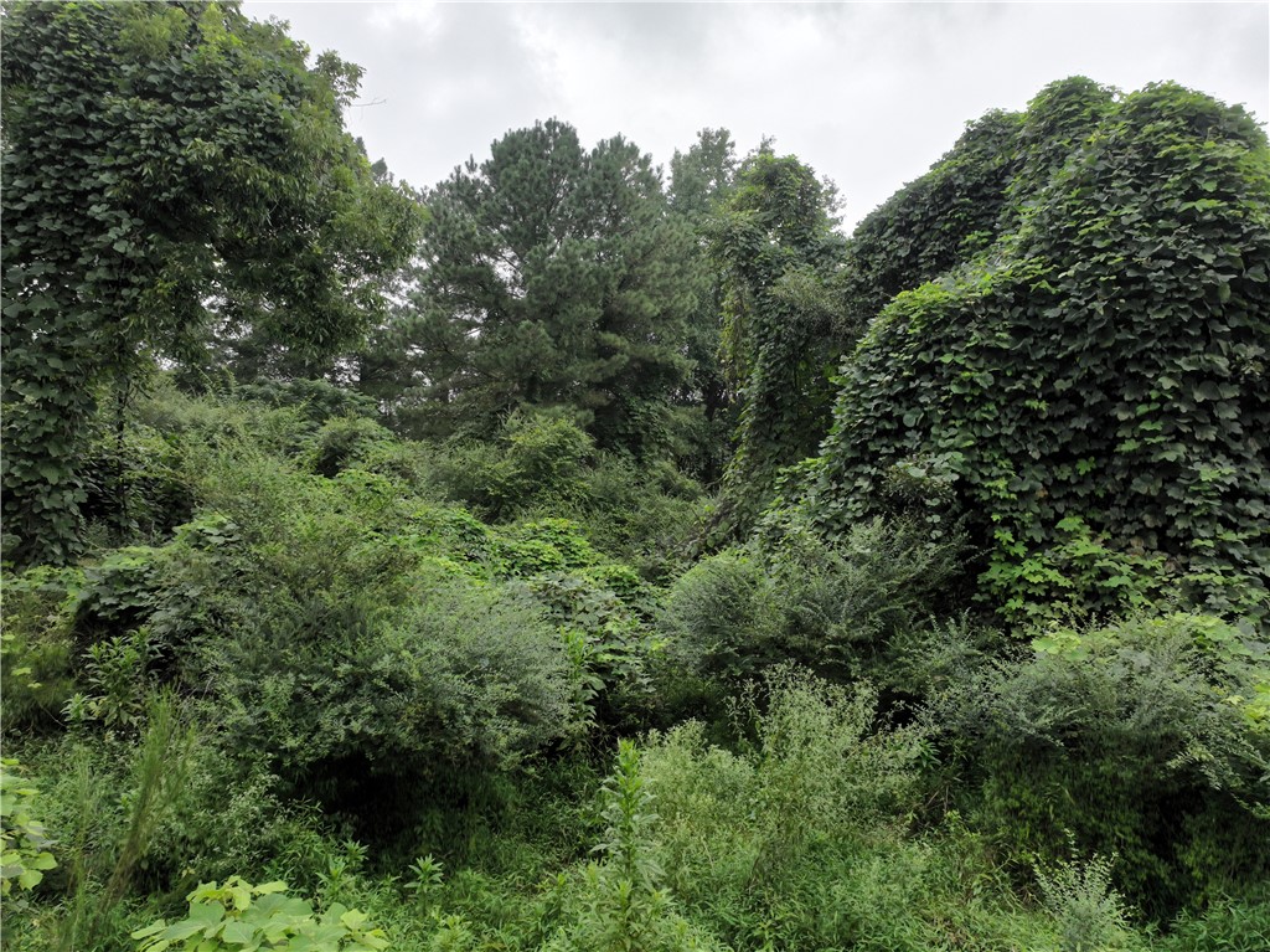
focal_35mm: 24
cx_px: 635
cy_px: 476
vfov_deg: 56.8
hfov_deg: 71.6
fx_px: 880
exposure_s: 1/80
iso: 320
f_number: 2.8
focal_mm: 12.29
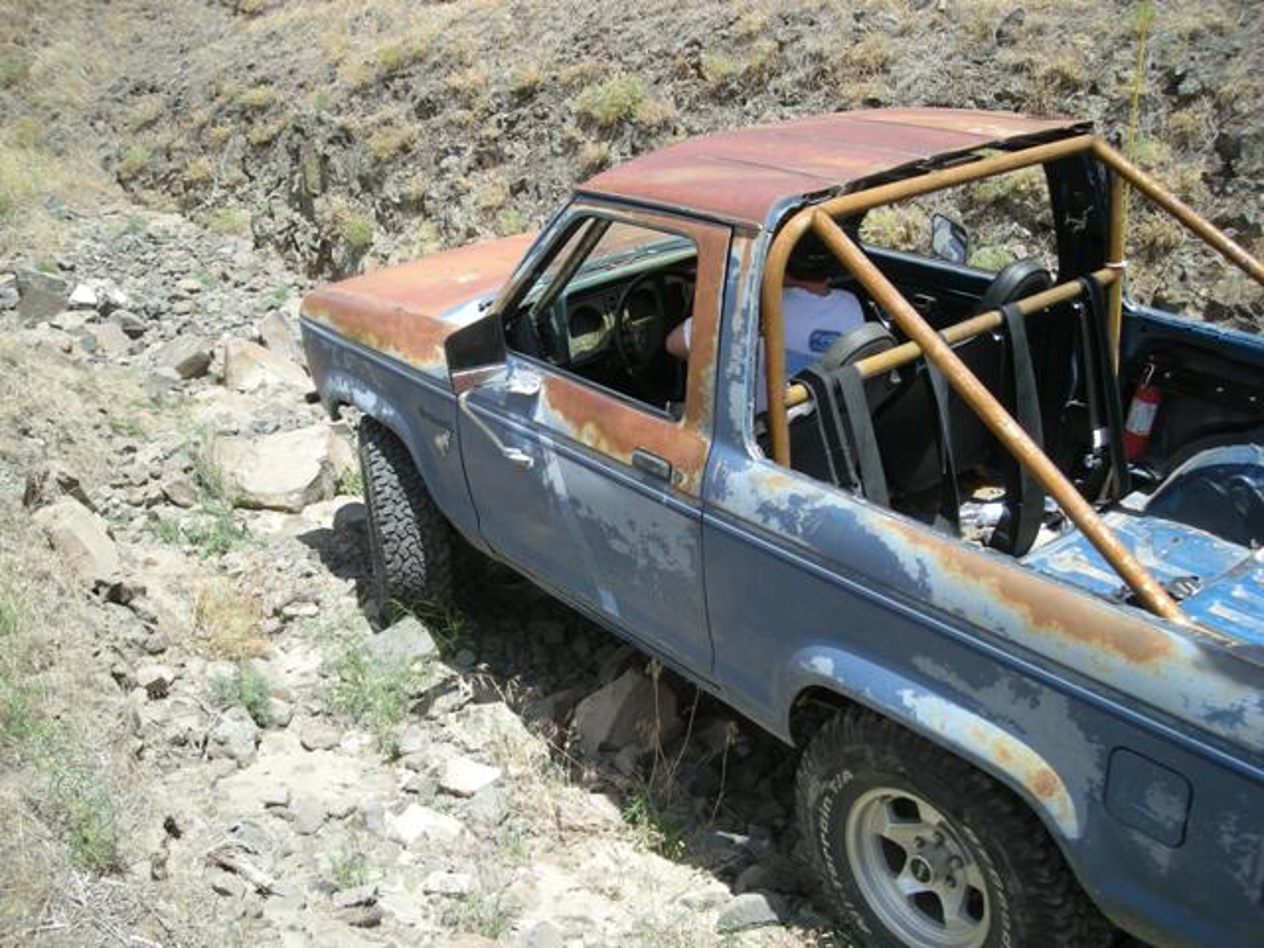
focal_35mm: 35
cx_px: 632
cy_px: 474
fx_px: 1278
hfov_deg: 52.6
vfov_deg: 40.7
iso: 50
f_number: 2.8
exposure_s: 1/436
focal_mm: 5.7
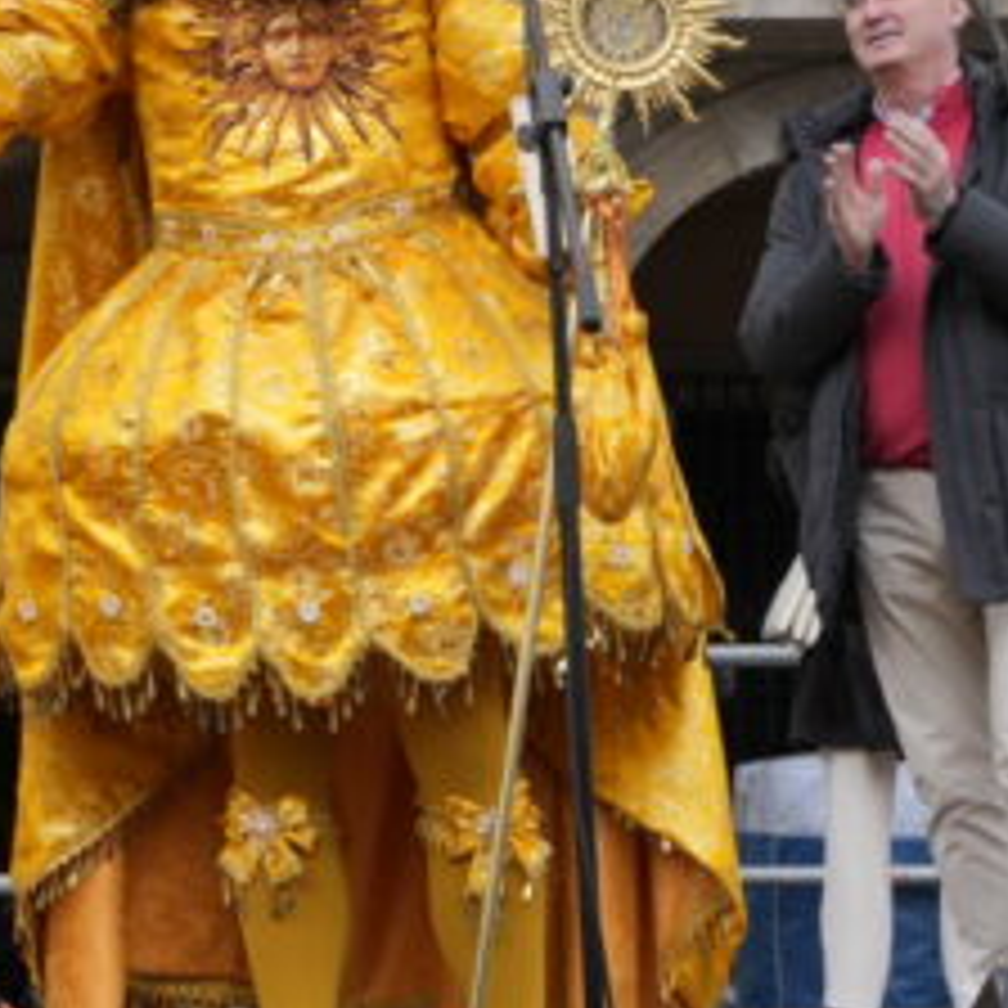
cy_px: 97
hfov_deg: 15.3
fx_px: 3657
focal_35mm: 111
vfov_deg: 15.5
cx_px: -68
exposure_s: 1/200
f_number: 8
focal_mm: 39
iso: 400
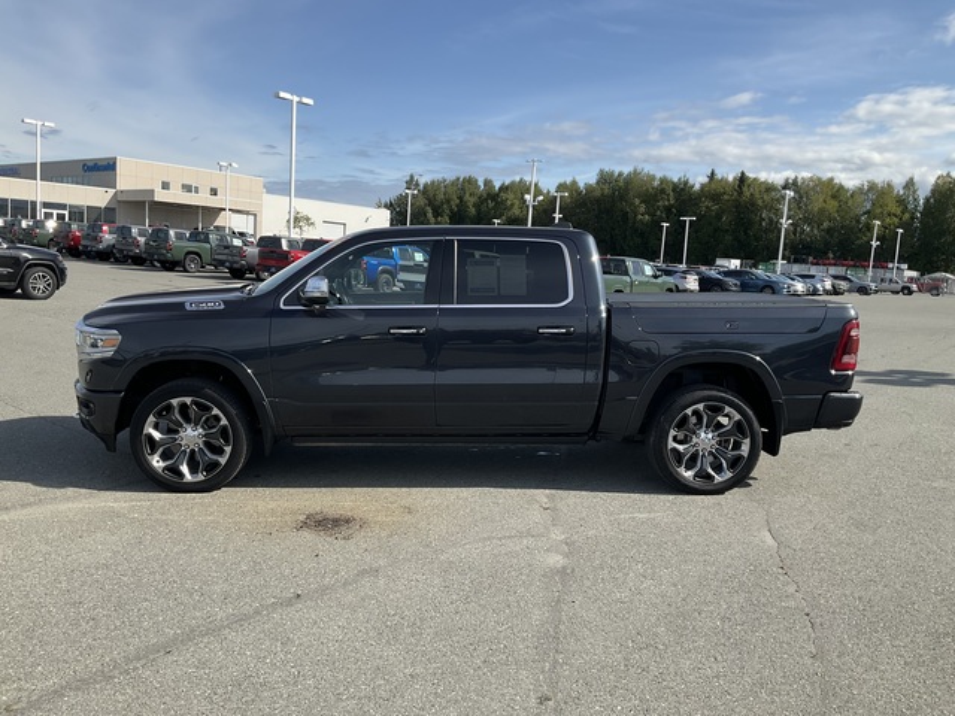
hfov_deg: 61.7
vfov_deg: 48.2
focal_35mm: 29
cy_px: 358
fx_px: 800
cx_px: 478
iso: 25
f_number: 1.8
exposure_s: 1/1848
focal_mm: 3
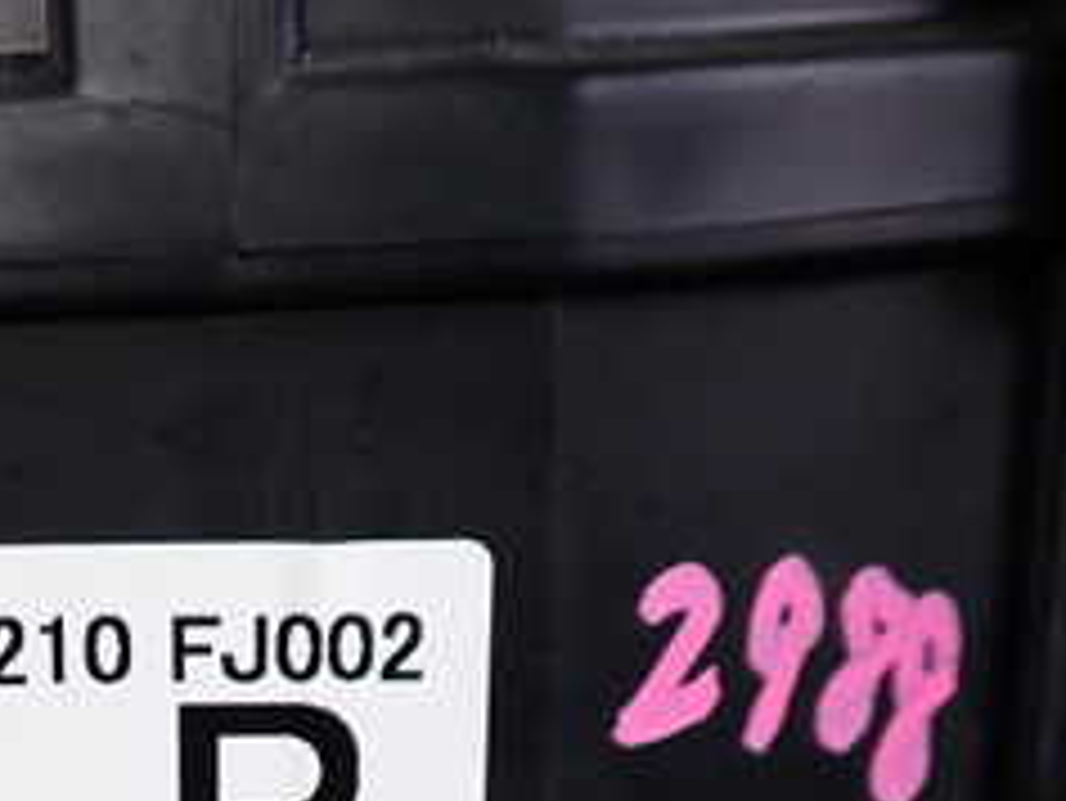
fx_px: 2342
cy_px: 783
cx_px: 184
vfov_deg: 18.9
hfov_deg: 25.1
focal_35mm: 76
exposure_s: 1/30
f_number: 6.3
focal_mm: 5.4
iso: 125
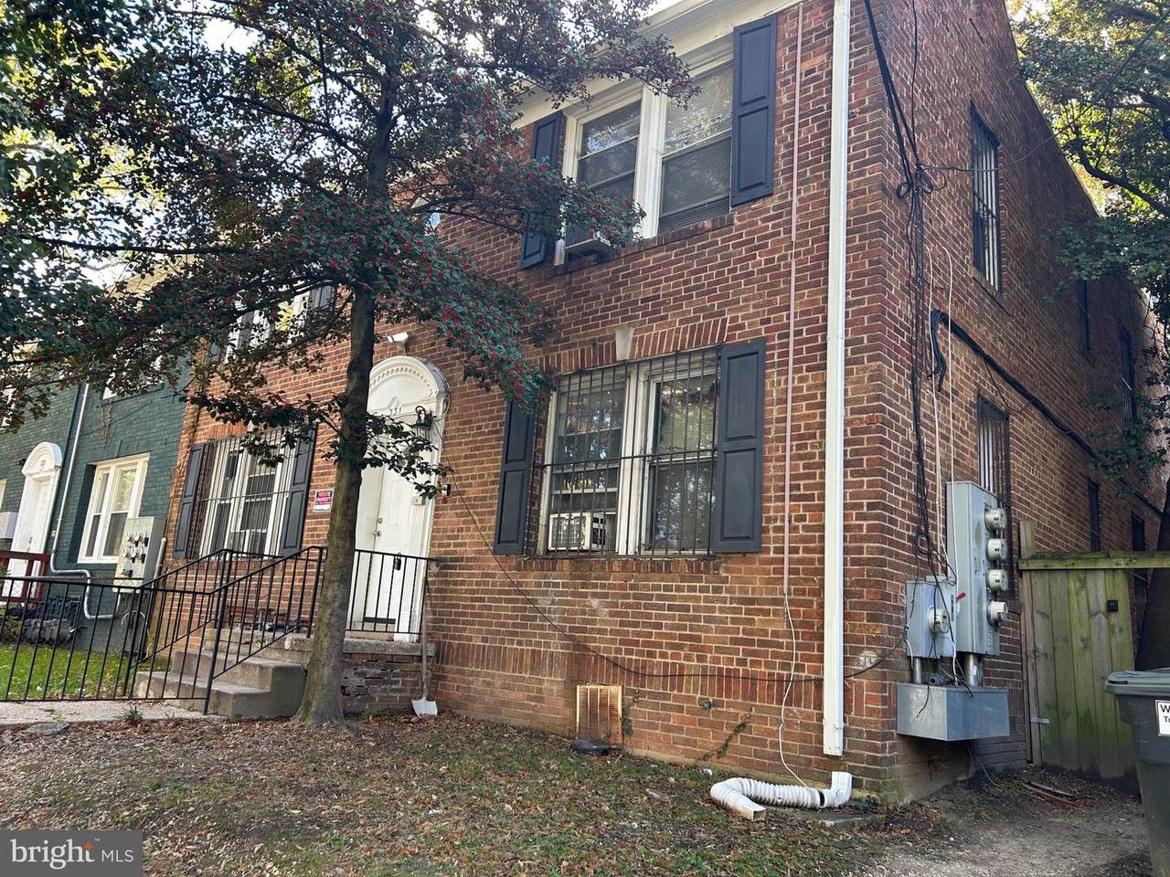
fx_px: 879
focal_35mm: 26
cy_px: 438
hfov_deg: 67.3
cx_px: 585
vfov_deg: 53.1
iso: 32
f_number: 1.5
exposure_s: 1/130
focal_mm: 5.7
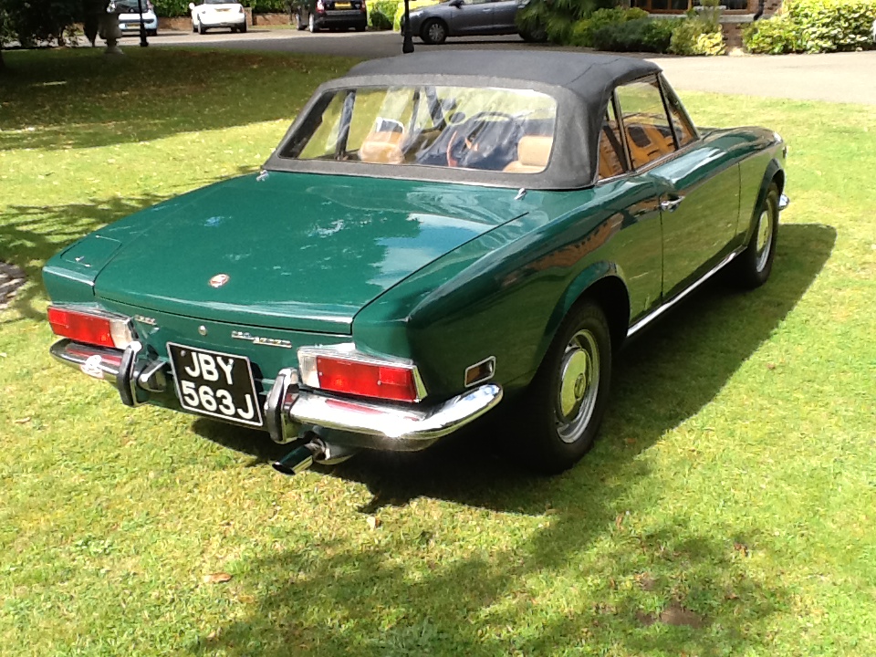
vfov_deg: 32.9
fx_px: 1113
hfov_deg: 42.9
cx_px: 438
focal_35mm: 44
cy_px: 328
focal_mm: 2.03
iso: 40
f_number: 2.4
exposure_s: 1/469
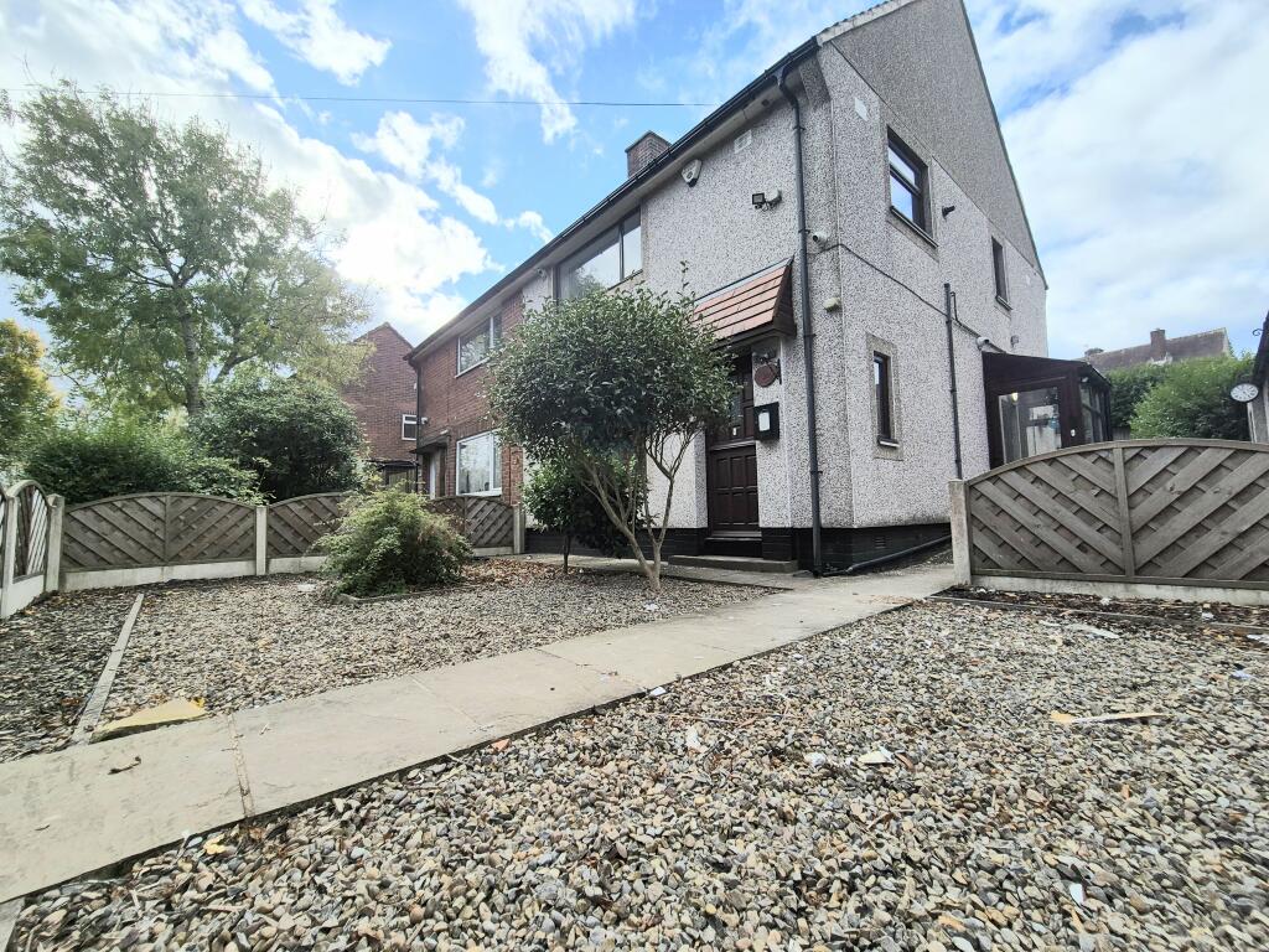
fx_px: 477
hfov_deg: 106.2
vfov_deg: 89.9
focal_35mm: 13
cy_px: 476
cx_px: 634
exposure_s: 1/1667
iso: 50
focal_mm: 2.2
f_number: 2.2
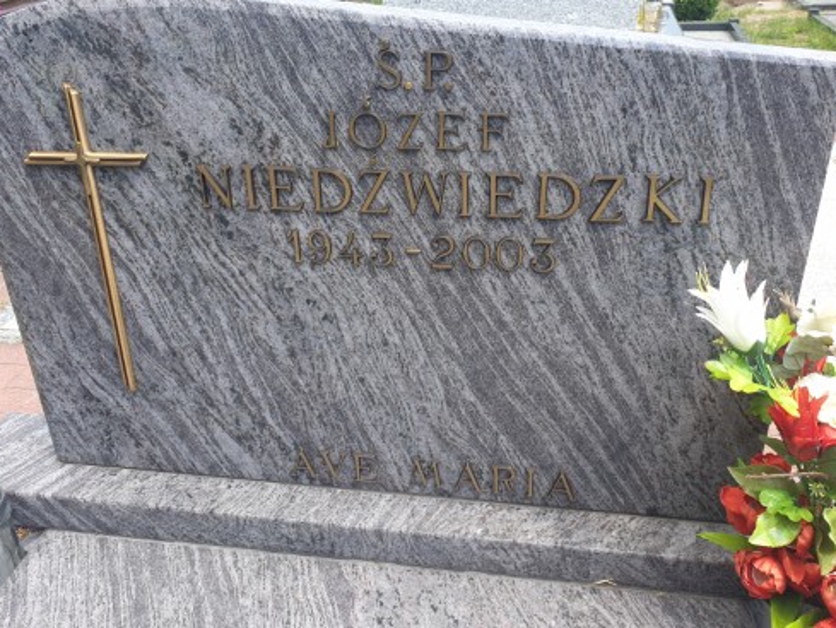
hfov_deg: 53.9
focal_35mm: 34
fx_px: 821
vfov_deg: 41.4
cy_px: 219
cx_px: 422
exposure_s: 1/332
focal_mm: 4.3
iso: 50
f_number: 2.4
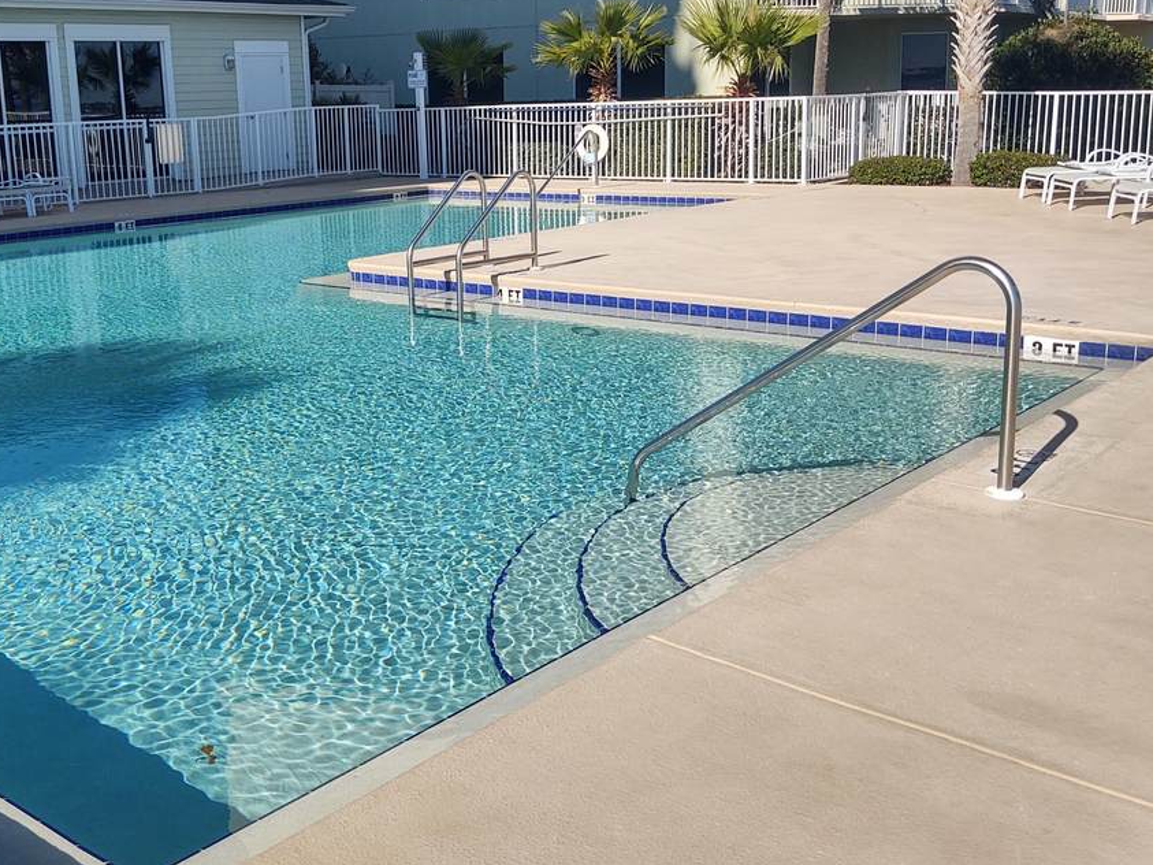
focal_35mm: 41
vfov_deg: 35.1
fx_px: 1365
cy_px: 364
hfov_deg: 45.3
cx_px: 420
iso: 100
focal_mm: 4.75
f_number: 1.7
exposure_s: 1/5245
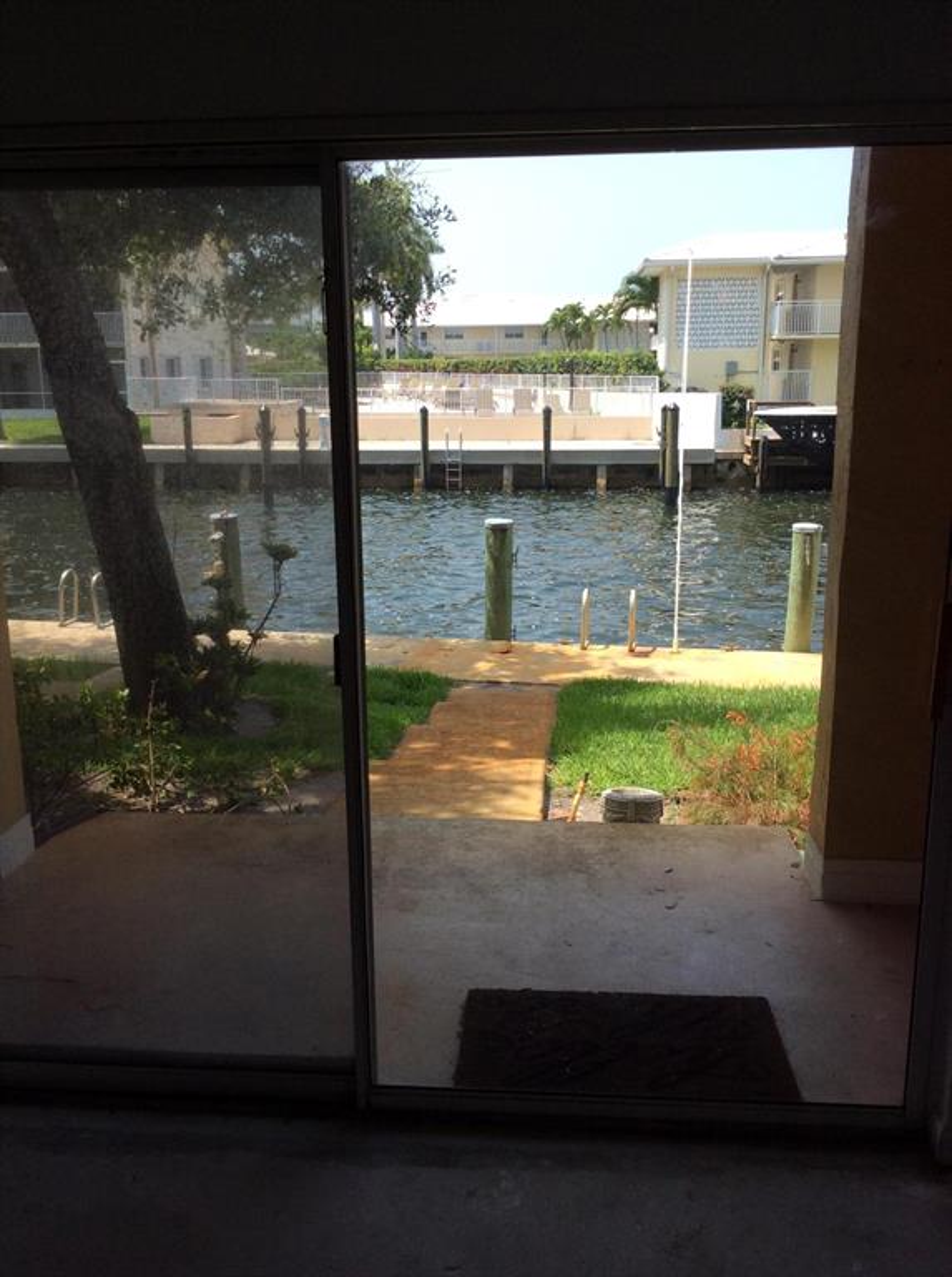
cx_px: 476
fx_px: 1177
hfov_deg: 44.0
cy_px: 638
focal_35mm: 32
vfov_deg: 56.9
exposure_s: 1/665
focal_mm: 3.3
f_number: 2.4
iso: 32
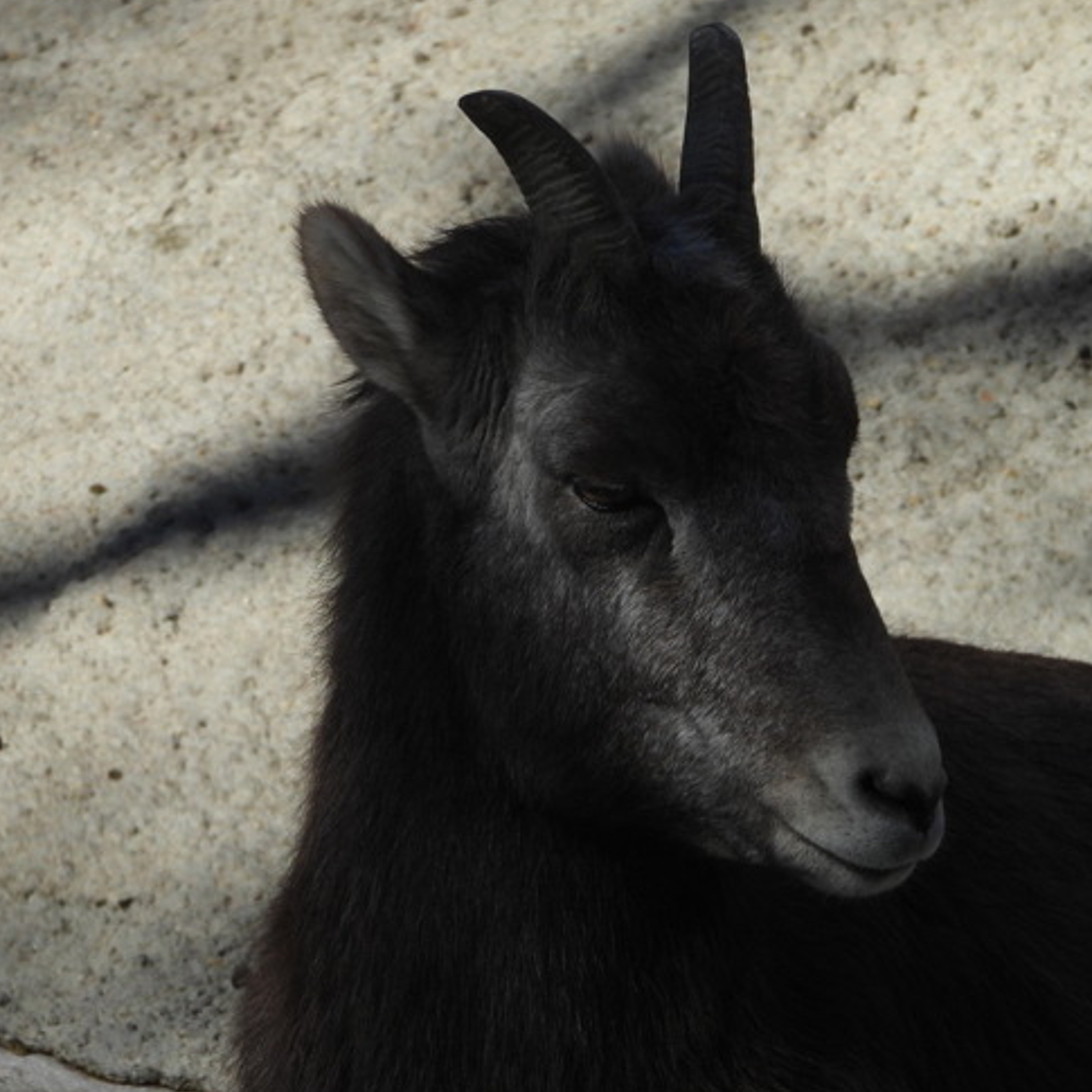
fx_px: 26018
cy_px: 644
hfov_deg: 2.4
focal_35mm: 729
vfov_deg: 2.4
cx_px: 664
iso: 100
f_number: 5
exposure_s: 1/640
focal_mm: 89.9
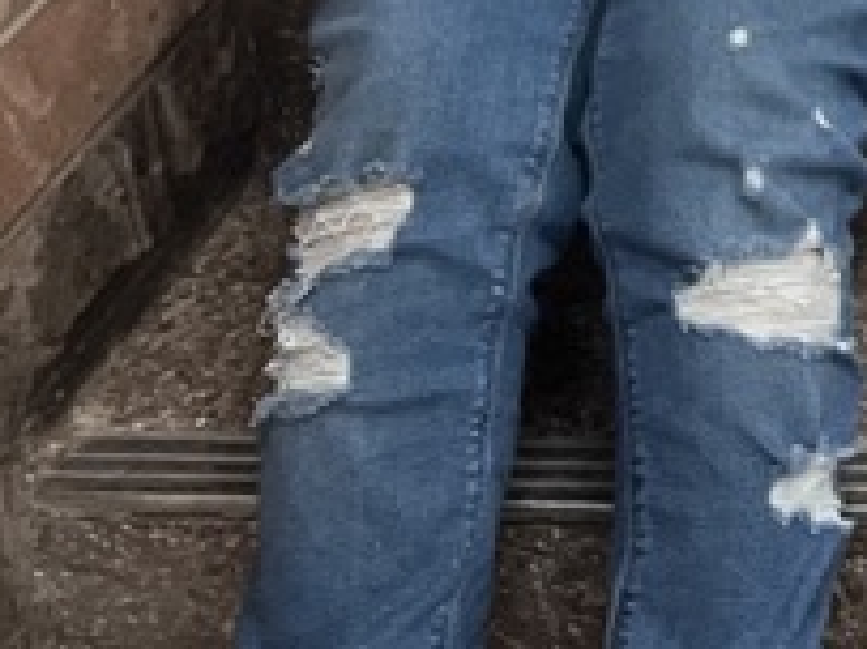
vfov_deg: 9.9
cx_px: 1901
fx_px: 3279
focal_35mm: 131
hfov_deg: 12.6
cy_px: -897
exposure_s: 1/60
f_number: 1.5
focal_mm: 5.7
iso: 200
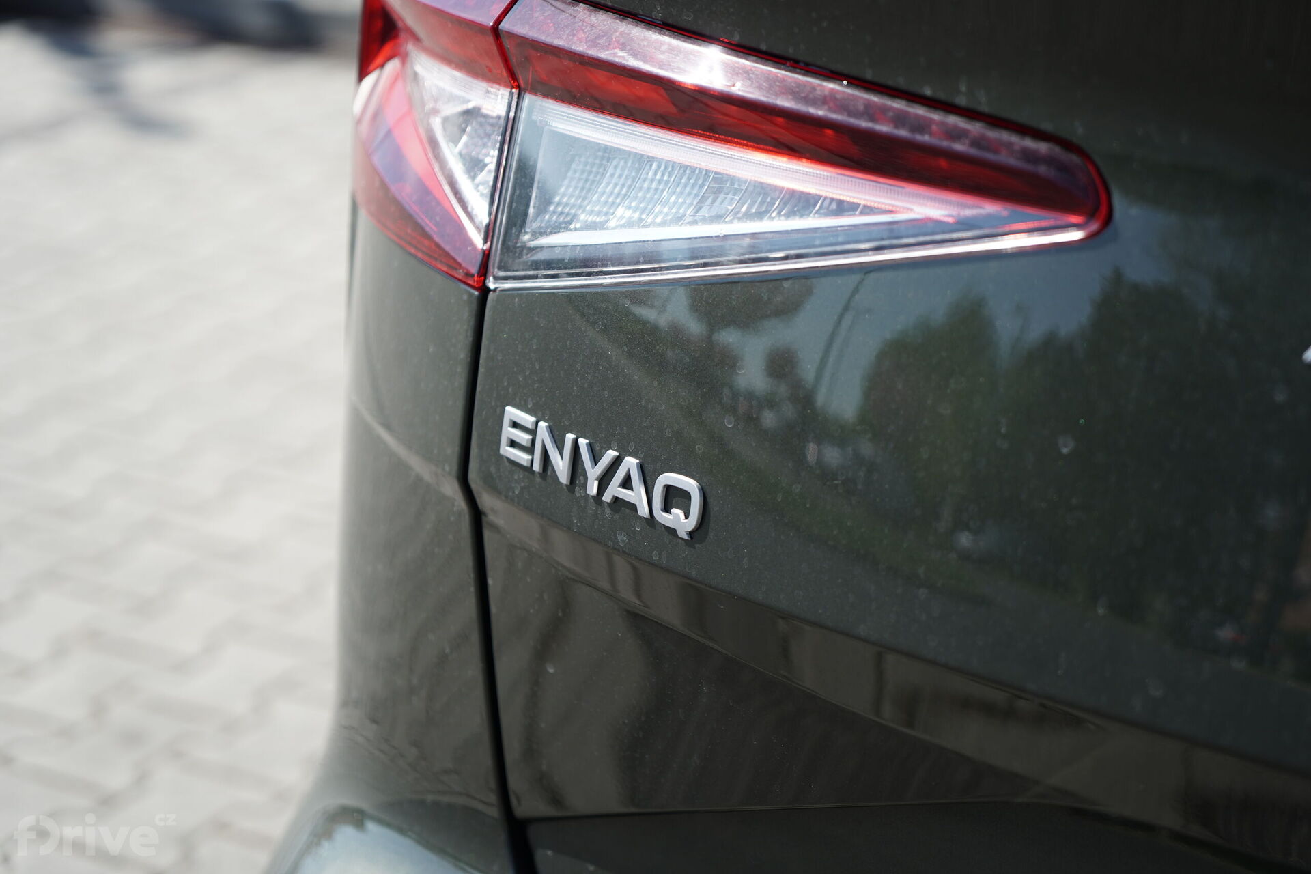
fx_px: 2549
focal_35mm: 70
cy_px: 437
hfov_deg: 28.8
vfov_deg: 19.5
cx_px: 656
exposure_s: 1/640
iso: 160
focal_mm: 70
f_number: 4
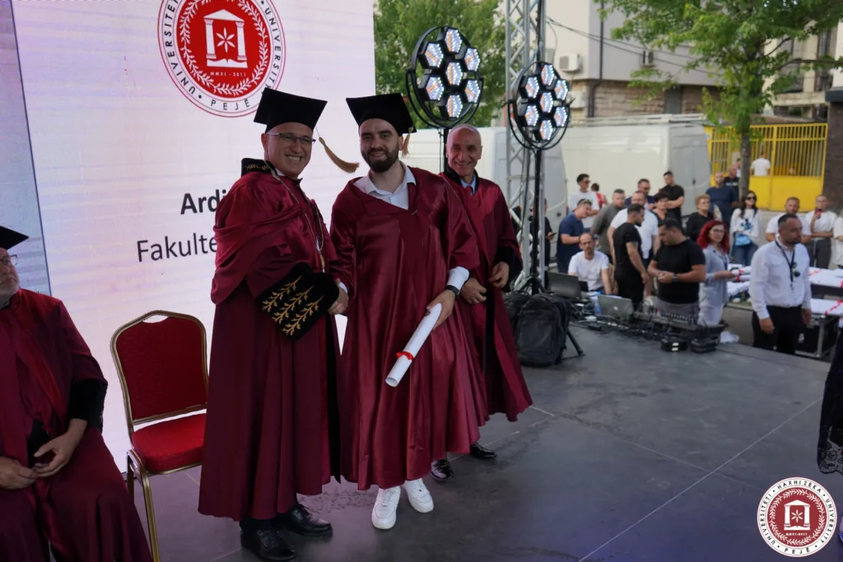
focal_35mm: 29
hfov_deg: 63.7
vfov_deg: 45.0
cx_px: 422
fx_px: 679
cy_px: 281
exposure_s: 1/160
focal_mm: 29
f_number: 4
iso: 125
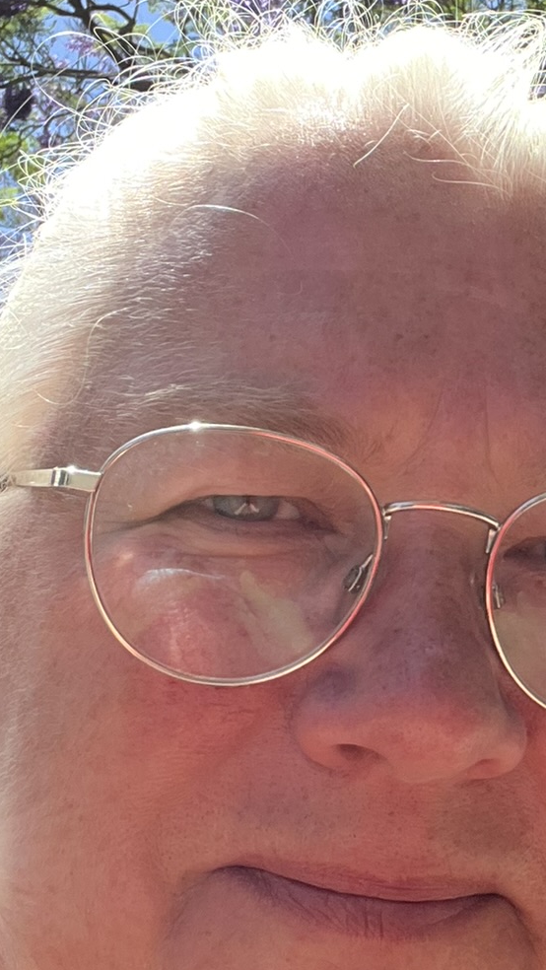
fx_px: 1749
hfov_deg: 16.9
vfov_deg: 31.0
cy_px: 467
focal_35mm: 68
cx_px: 672
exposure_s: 1/266
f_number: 2.2
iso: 32
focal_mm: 2.71
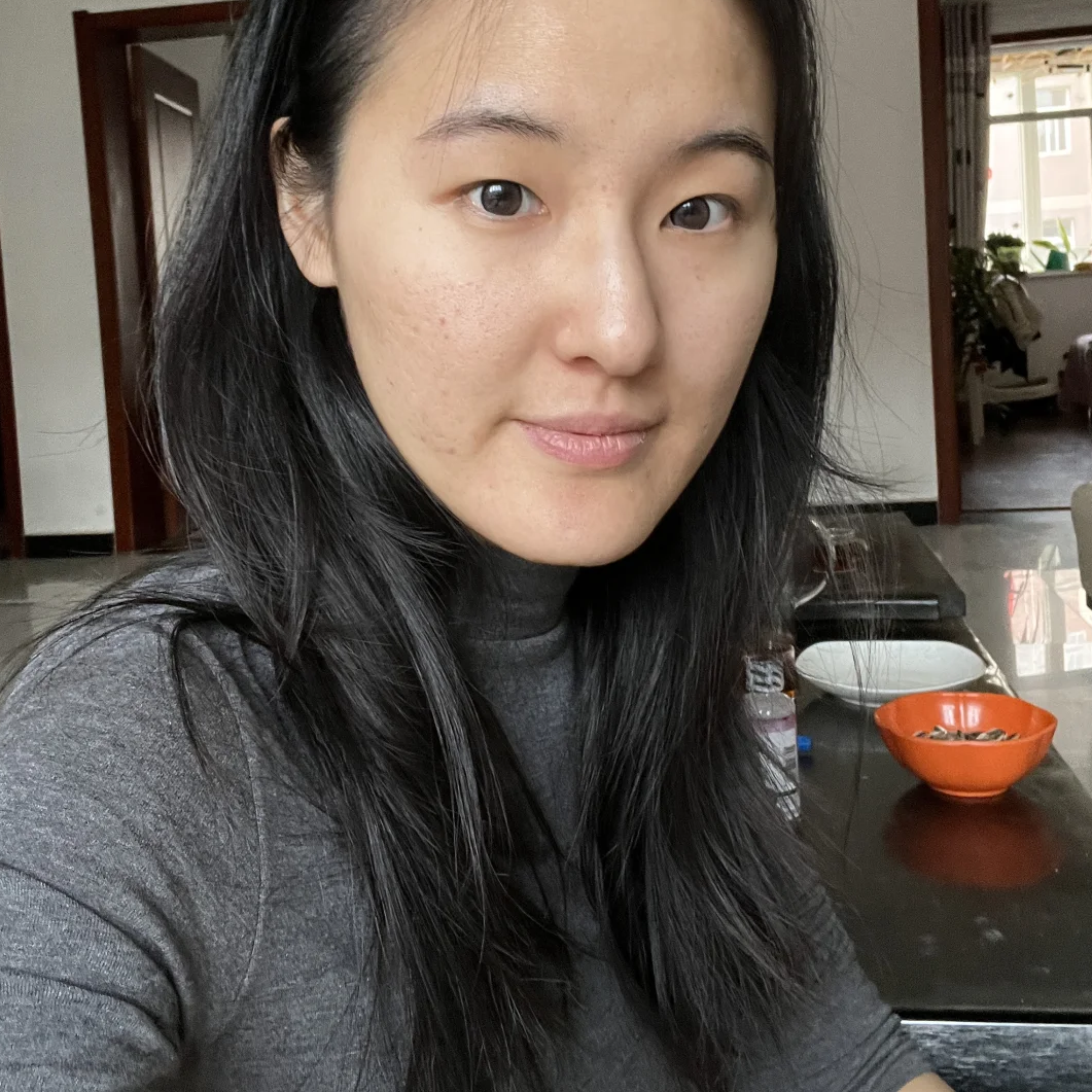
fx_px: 1285
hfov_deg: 46.0
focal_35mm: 36
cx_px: 548
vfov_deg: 45.5
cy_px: 385
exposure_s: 1/60
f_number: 2.2
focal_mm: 2.71
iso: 250
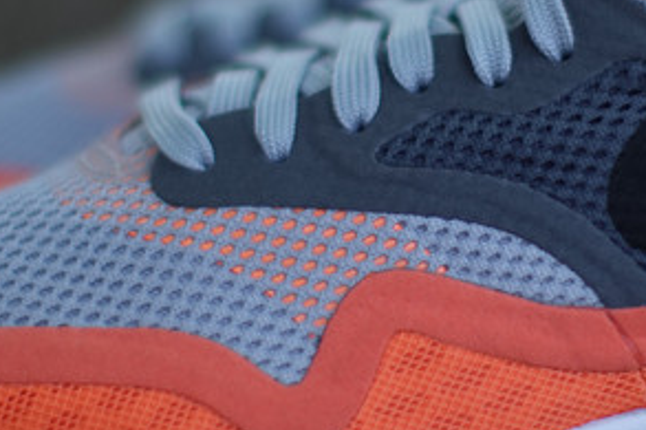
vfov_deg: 7.8
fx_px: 3138
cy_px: 137
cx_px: 445
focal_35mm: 175
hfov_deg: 11.7
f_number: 1.3
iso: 50
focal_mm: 50
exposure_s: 1/500
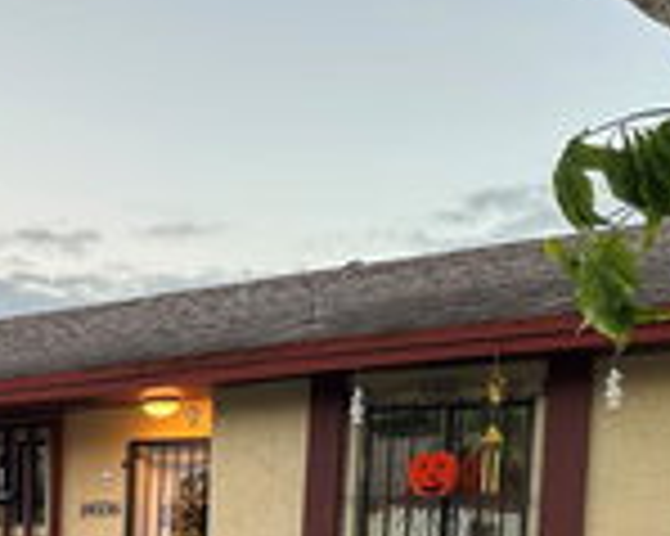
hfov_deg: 25.7
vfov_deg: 21.2
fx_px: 1328
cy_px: 649
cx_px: -106
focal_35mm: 67
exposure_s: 1/127
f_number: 1.78
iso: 100
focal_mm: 6.86
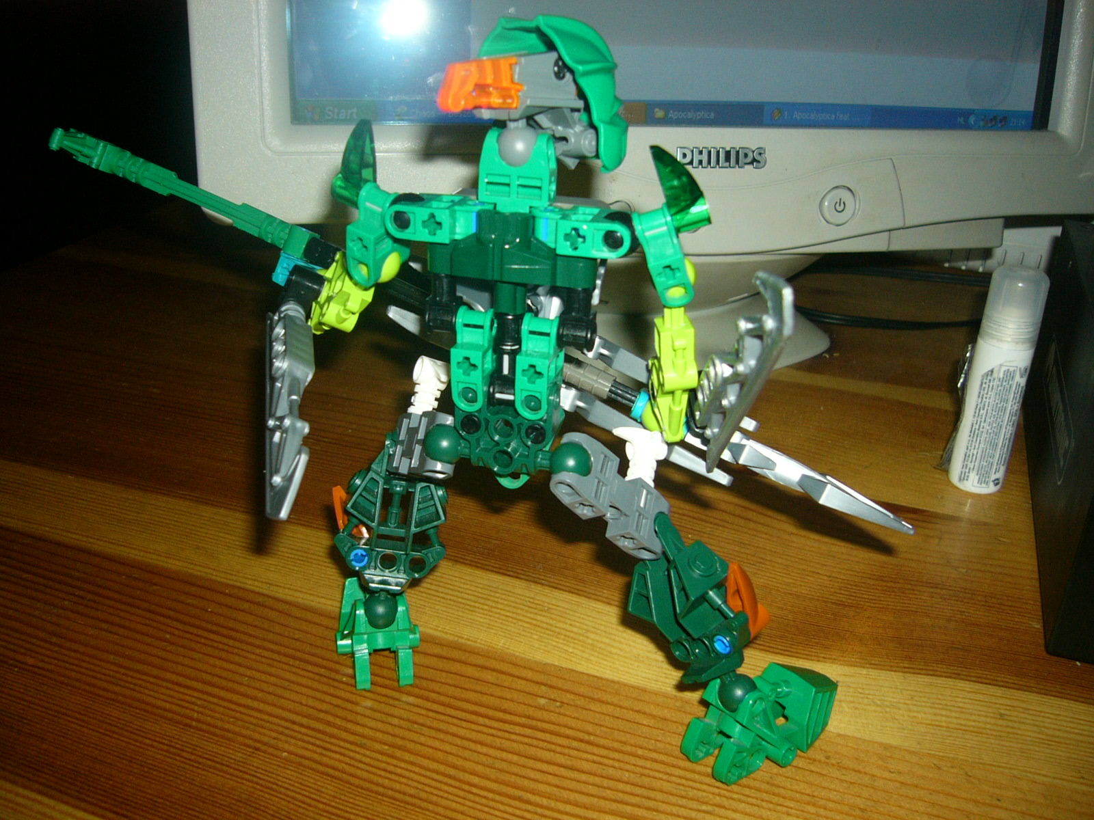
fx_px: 1106
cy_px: 410
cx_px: 547
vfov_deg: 40.7
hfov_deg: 52.6
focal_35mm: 35
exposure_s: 1/60
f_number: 2.8
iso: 100
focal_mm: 5.8
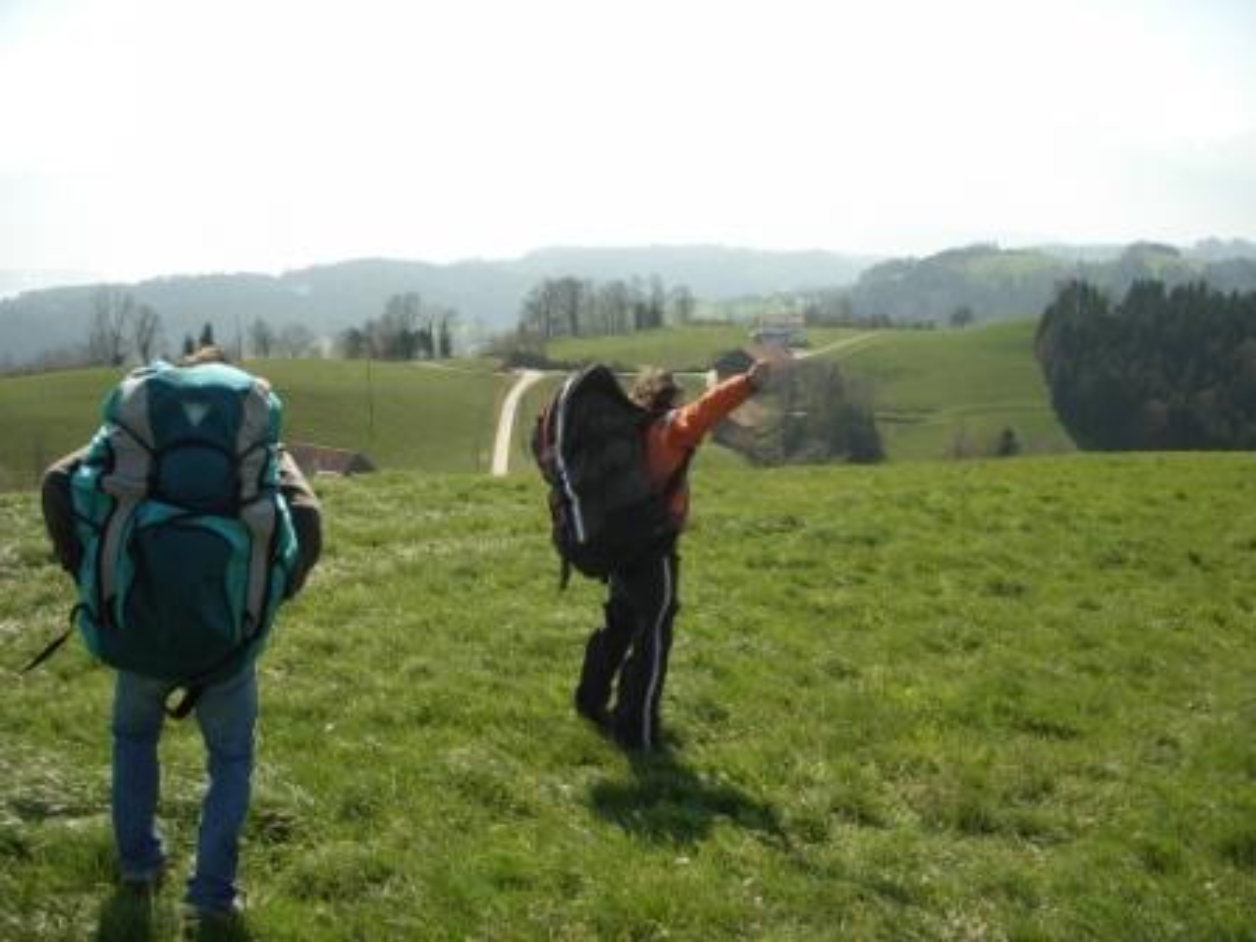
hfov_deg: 55.4
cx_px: 628
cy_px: 471
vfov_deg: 42.9
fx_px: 1197
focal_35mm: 33
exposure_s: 1/800
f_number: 2.8
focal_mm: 7.1
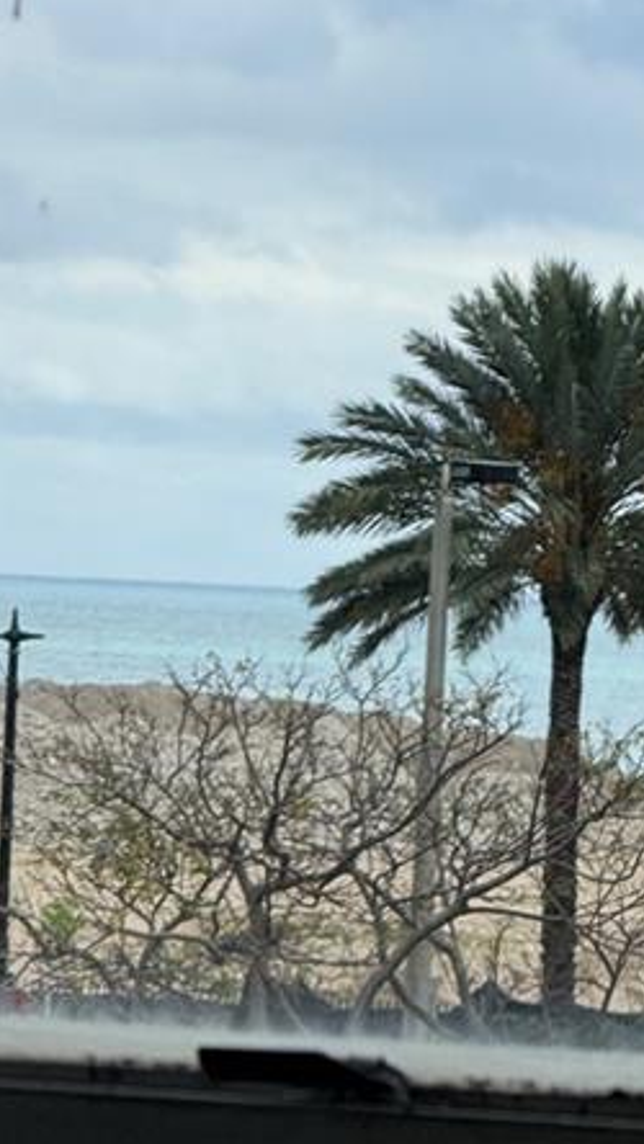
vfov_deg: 6.1
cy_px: 490
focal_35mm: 353
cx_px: 62
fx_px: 10708
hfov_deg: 3.4
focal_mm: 15.66
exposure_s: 1/1080
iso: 50
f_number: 2.8
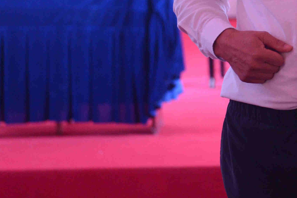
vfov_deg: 5.5
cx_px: 315
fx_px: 2055
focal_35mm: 249
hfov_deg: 8.2
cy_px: -33
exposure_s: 1/125
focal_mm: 70
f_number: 2.8
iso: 1600
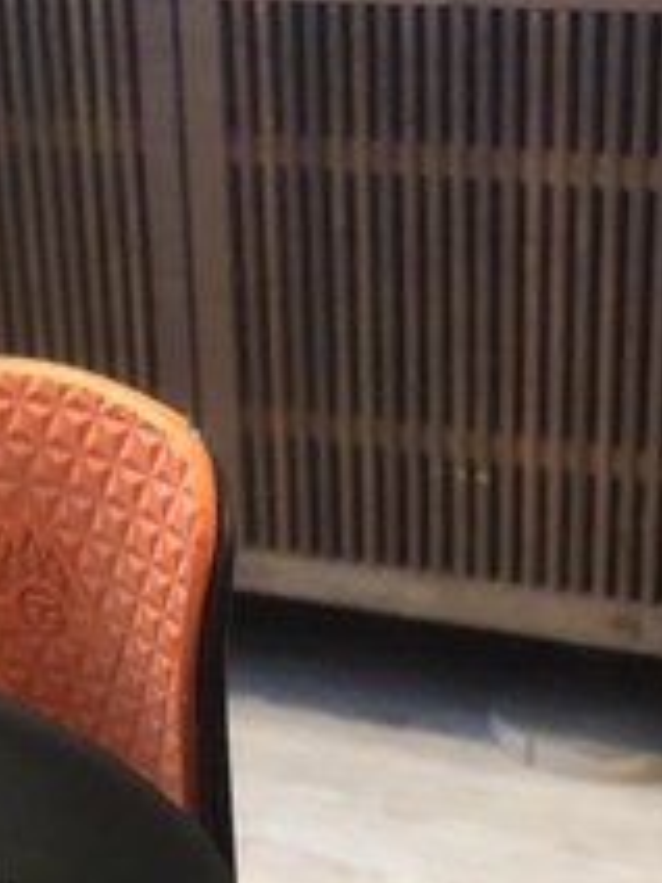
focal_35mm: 99
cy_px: 1487
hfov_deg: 14.9
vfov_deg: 17.0
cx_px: 327
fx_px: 2524
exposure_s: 1/4
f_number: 1.8
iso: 125
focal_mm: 3.99
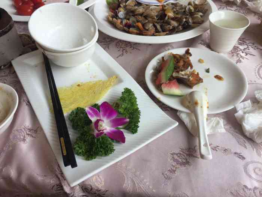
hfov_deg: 61.7
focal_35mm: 29
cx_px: 131
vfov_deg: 48.2
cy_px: 98
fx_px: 219
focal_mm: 4.15
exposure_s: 1/271
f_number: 2.2
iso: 32
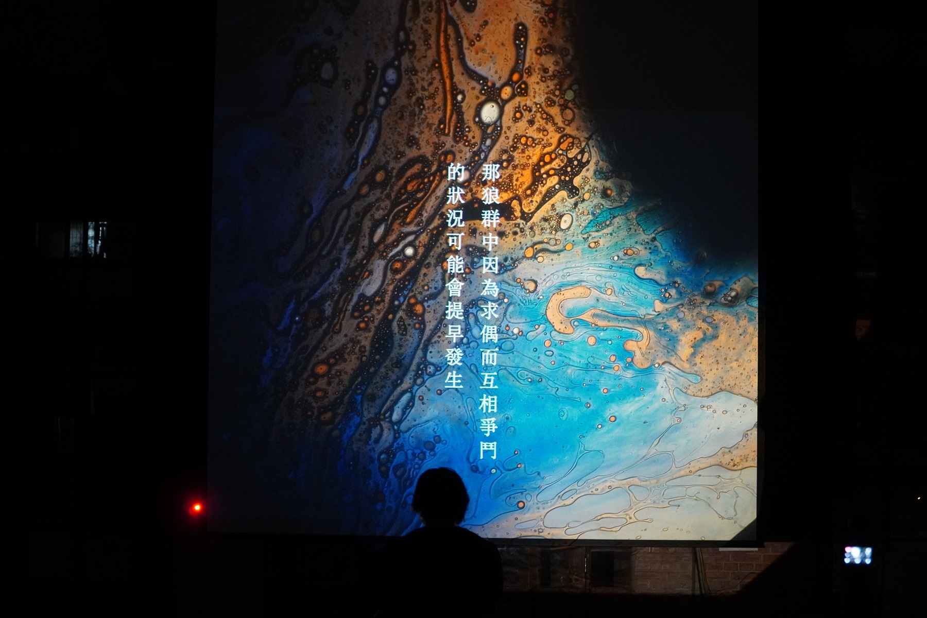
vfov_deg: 17.8
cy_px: 309
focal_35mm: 76
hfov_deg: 26.5
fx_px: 1970
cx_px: 464
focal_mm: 51
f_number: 4.5
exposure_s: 1/100
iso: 4000
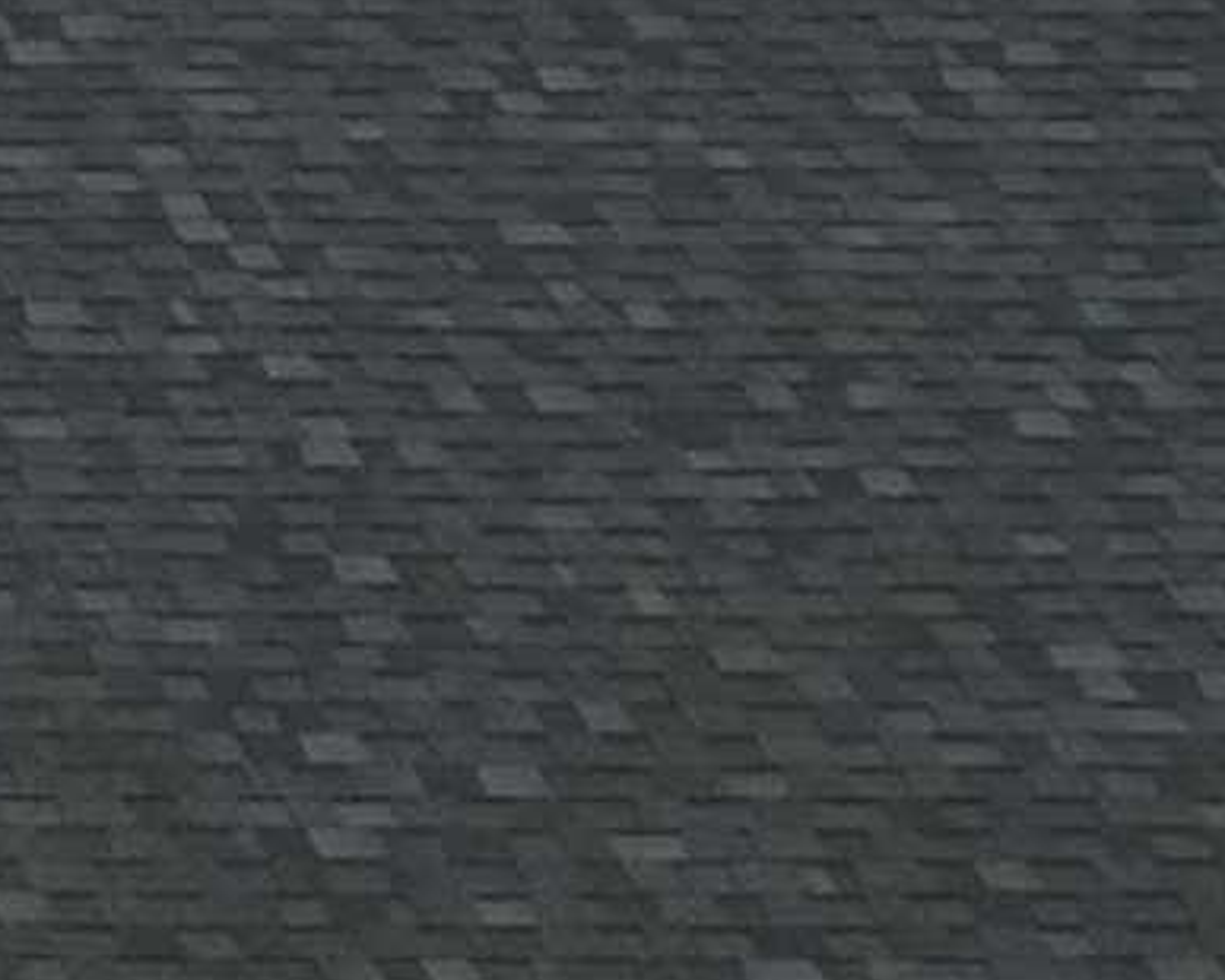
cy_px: 1310
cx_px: -2326
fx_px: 13527
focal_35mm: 373
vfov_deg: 4.1
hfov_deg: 5.0
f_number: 1.78
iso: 64
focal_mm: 6.86
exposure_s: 1/5000
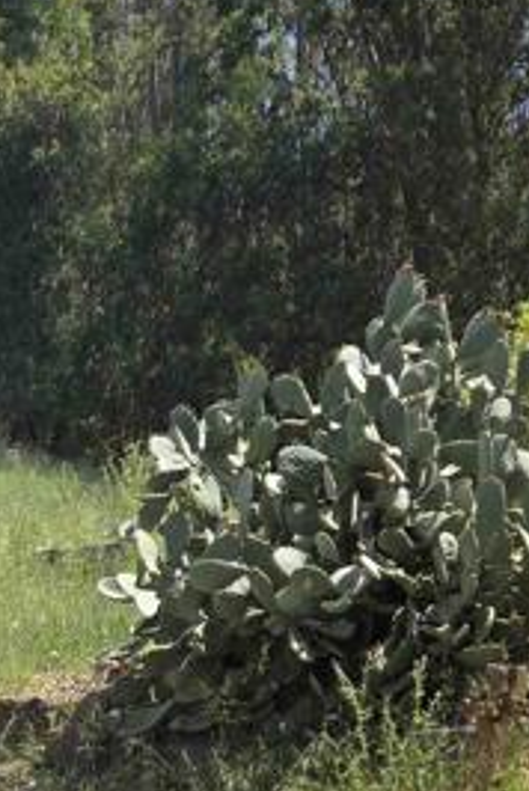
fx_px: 2022
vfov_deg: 20.6
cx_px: -253
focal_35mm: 92
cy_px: 960
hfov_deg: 14.0
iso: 25
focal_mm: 5.4
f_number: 1.8
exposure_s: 1/688
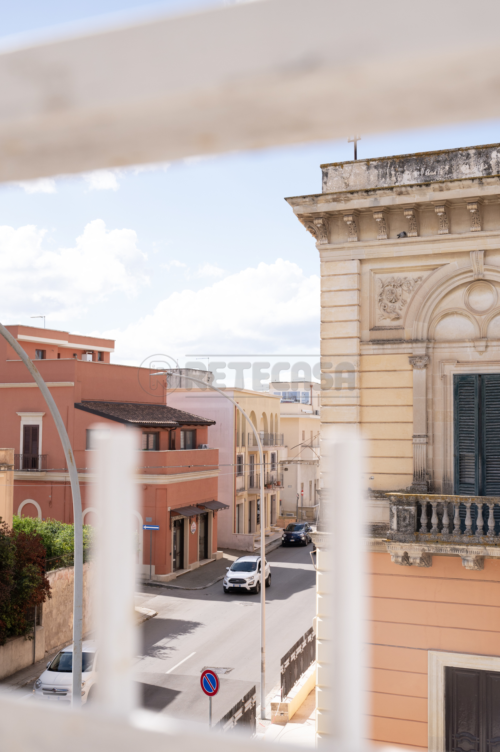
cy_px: 376
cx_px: 250
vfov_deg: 41.9
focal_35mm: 47
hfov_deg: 28.6
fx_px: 981
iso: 800
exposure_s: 1/1600
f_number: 7.1
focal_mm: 47
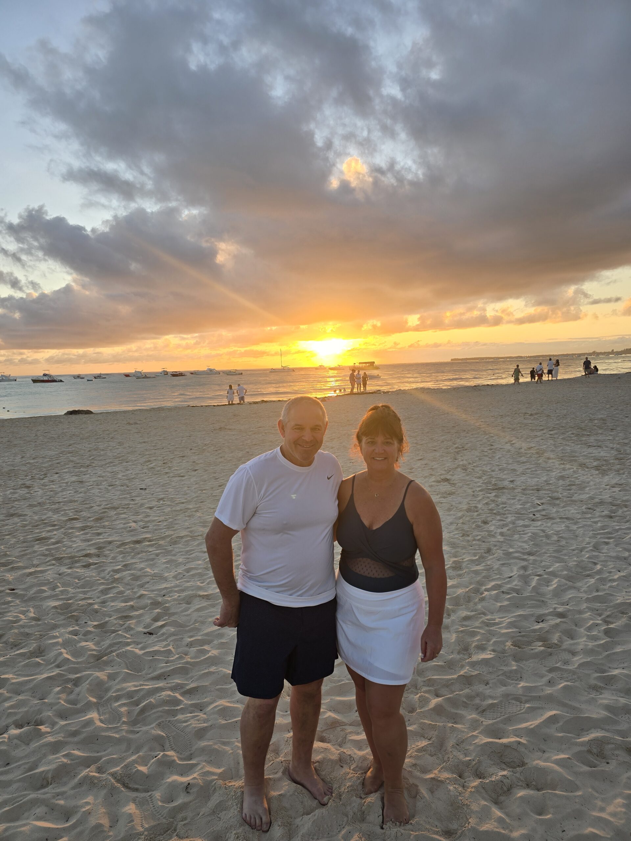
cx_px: 316
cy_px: 420
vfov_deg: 73.9
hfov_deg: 58.9
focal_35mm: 23
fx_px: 559
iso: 12
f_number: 1.7
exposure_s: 1/180
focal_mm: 6.3
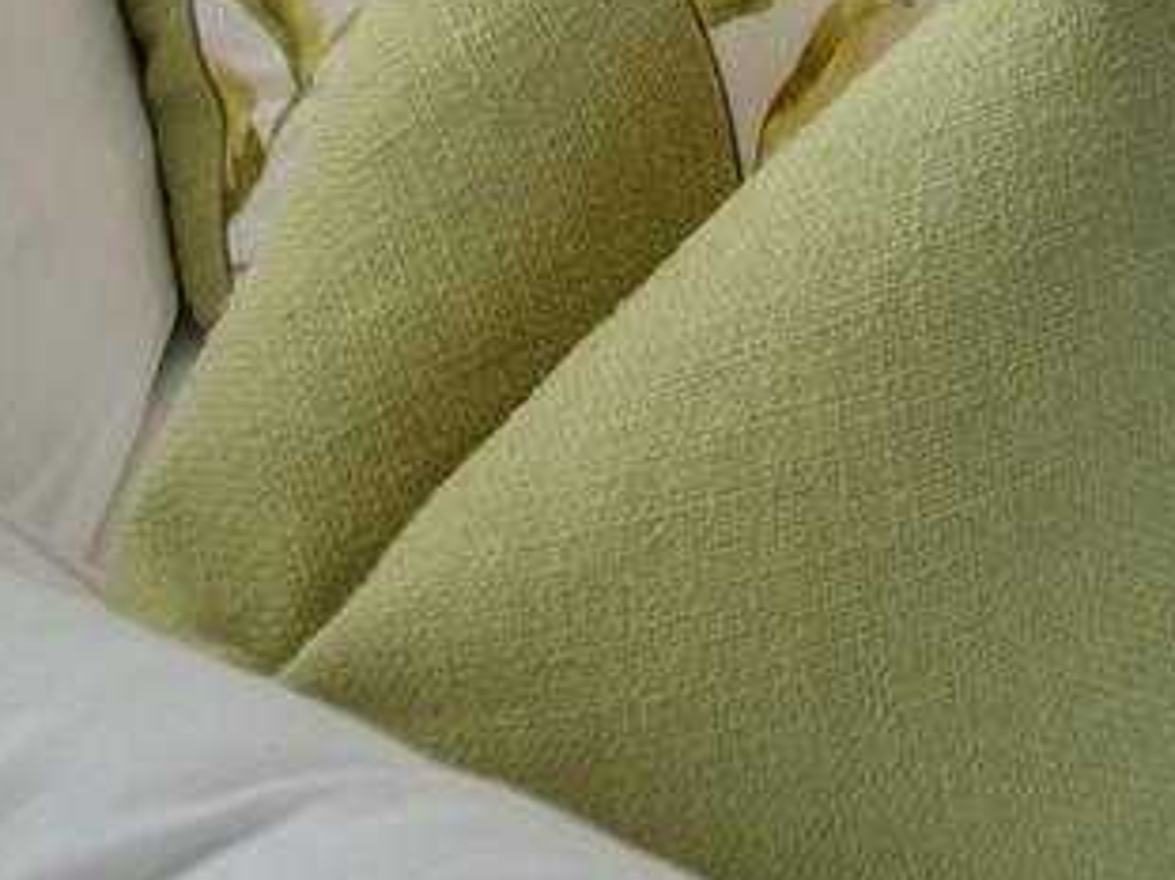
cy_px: -1322
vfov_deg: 13.6
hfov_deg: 19.1
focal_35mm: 72
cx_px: 2220
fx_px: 2443
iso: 250
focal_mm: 7
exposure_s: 1/800
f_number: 4
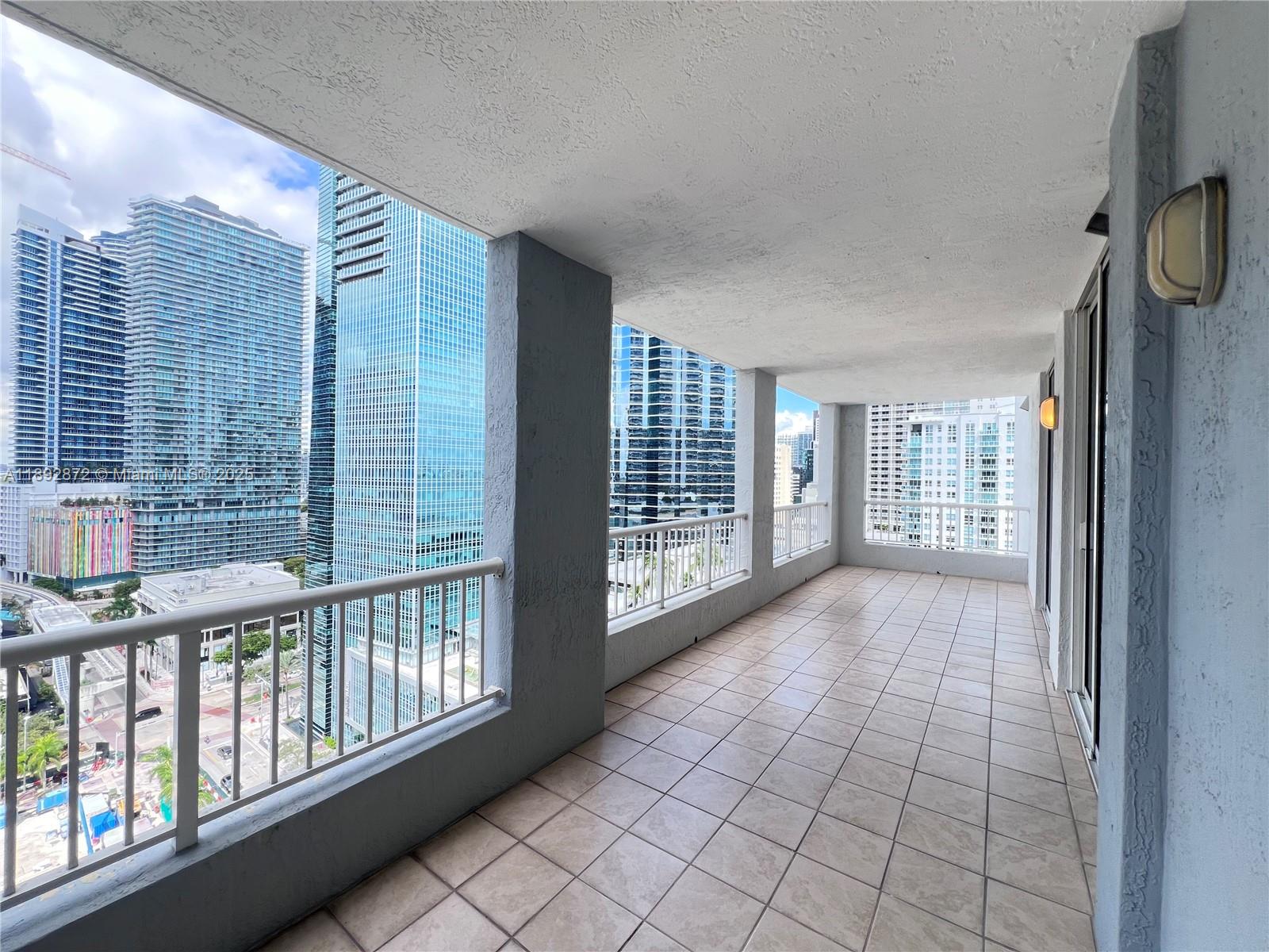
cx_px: 634
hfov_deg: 106.2
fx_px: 477
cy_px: 476
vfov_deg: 89.9
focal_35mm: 13
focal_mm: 1.57
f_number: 1.8
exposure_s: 1/249
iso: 32
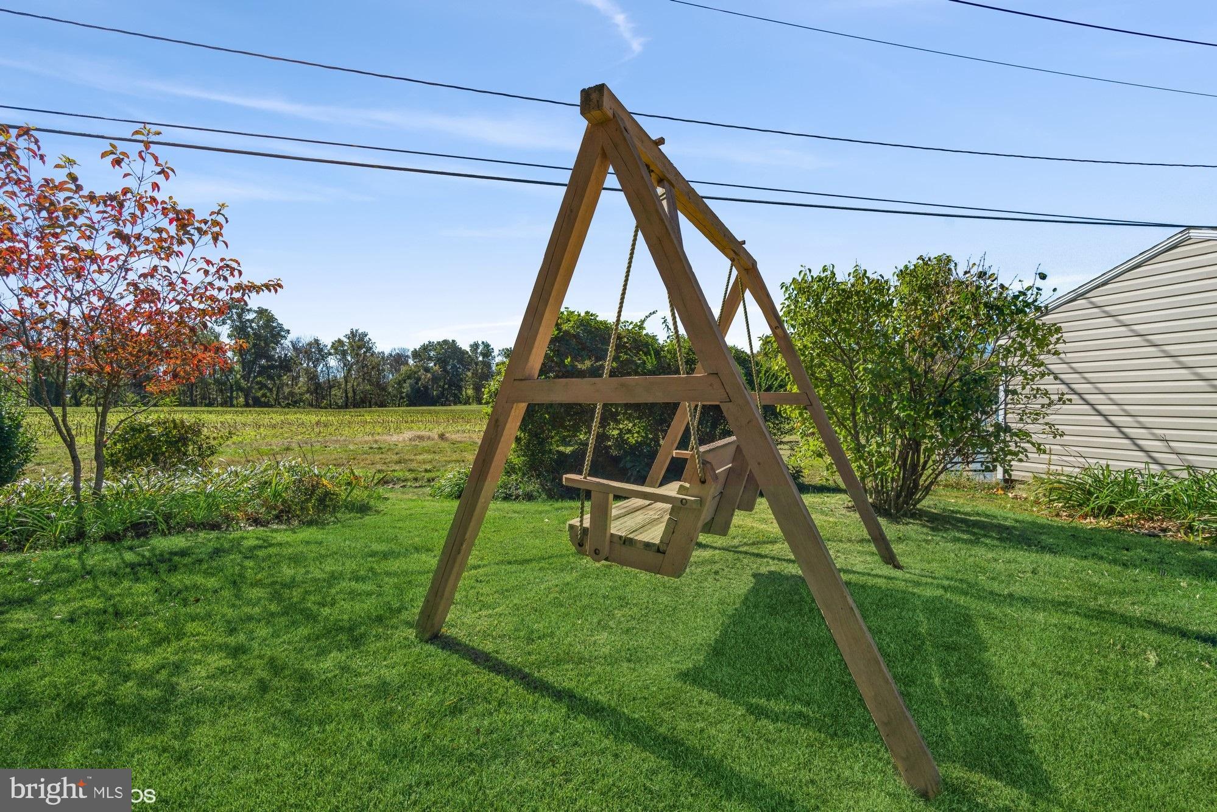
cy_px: 406
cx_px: 608
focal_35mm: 15
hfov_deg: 100.4
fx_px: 507
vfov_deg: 77.4
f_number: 8
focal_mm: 15
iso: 100
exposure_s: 1/250
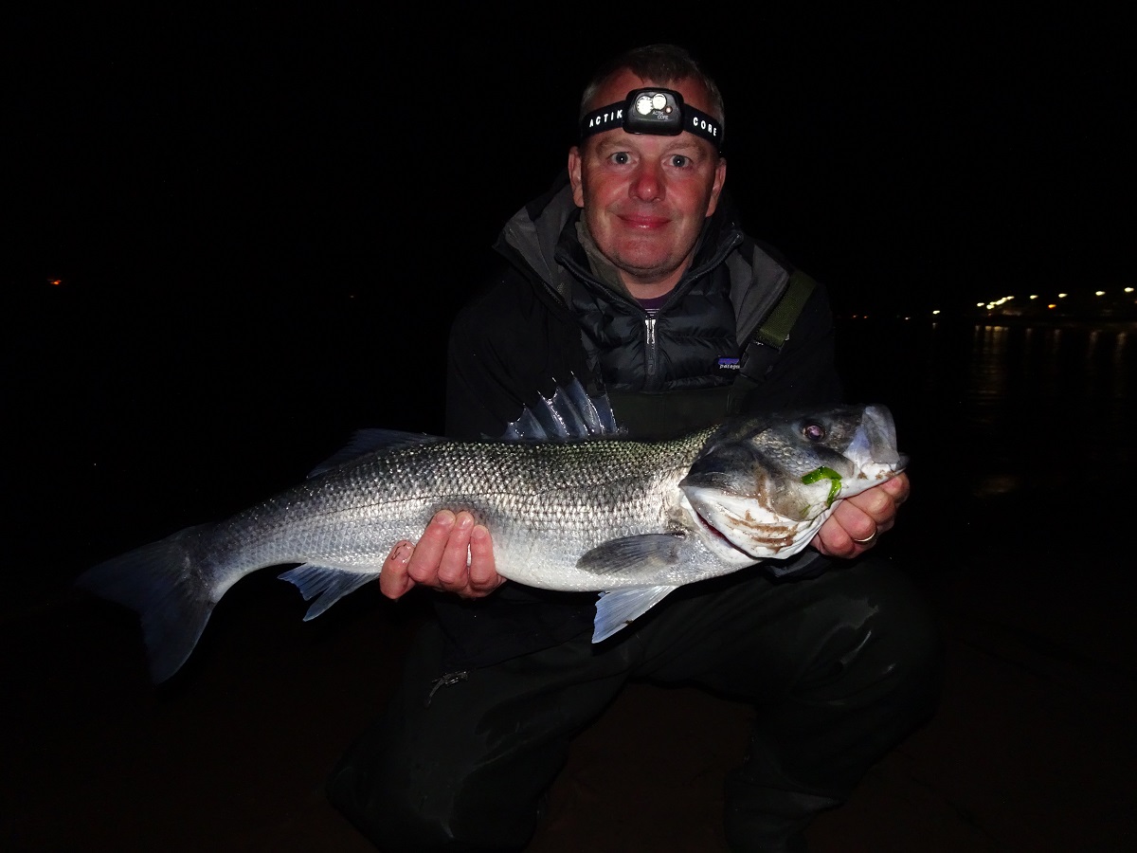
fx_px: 788
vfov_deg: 56.8
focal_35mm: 24
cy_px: 426
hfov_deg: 71.6
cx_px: 568
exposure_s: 1/8
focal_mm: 4.1
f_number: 3.5
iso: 640
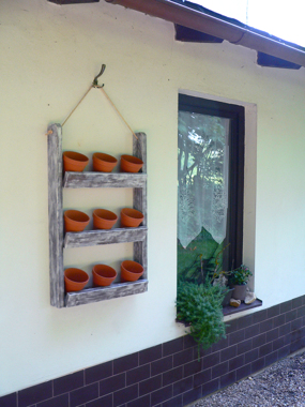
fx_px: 458
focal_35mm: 39
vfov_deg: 47.9
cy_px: 204
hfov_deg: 36.8
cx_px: 152
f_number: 2.8
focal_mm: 6.5
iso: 150
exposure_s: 1/60
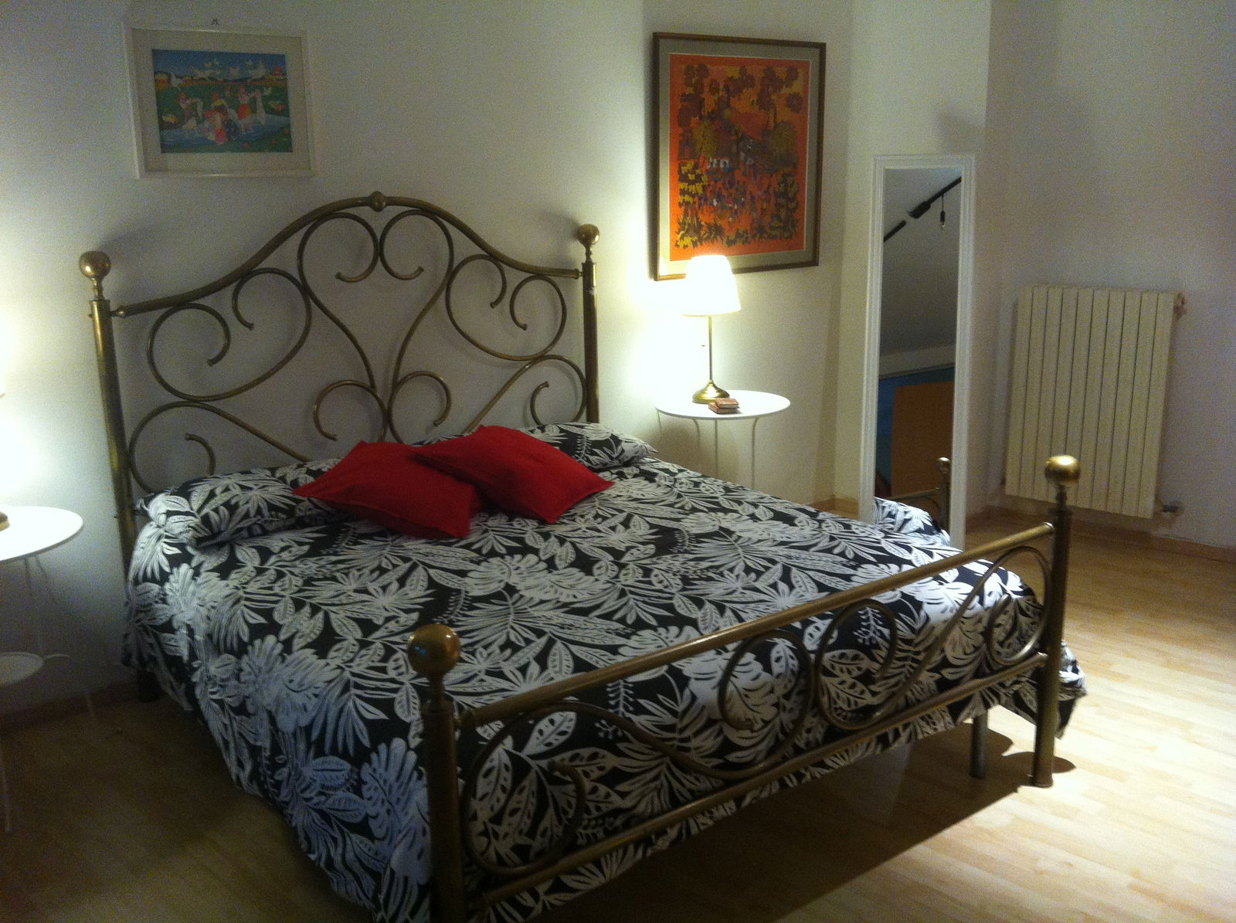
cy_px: 462
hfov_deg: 52.7
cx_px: 618
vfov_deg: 40.6
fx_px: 1248
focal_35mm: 35
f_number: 2.8
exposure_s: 1/17
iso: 250
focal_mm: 3.85
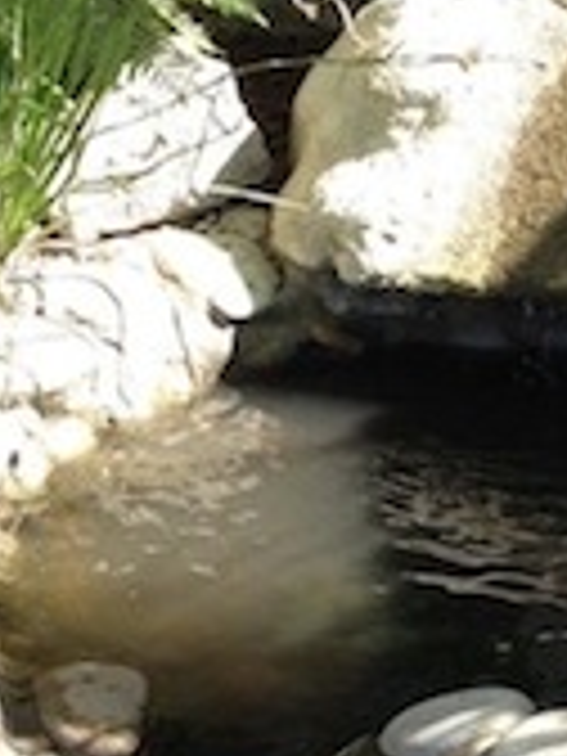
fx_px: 2730
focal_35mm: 125
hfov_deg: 11.7
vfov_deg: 15.8
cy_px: 432
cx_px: 626
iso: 50
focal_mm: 4.28
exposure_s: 1/211
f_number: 2.4
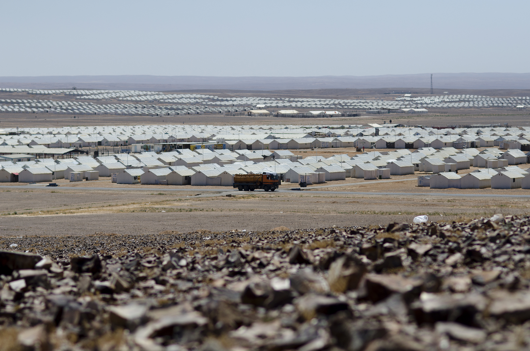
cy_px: 176
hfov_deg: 16.1
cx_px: 265
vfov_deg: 10.7
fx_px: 1873
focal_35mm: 128
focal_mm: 85
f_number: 2.8
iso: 100
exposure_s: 1/8000
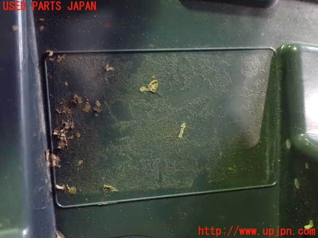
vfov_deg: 35.1
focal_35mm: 41
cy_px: 119
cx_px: 159
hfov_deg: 45.8
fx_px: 377
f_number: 2.8
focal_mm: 7.31
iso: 1600
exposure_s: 1/25
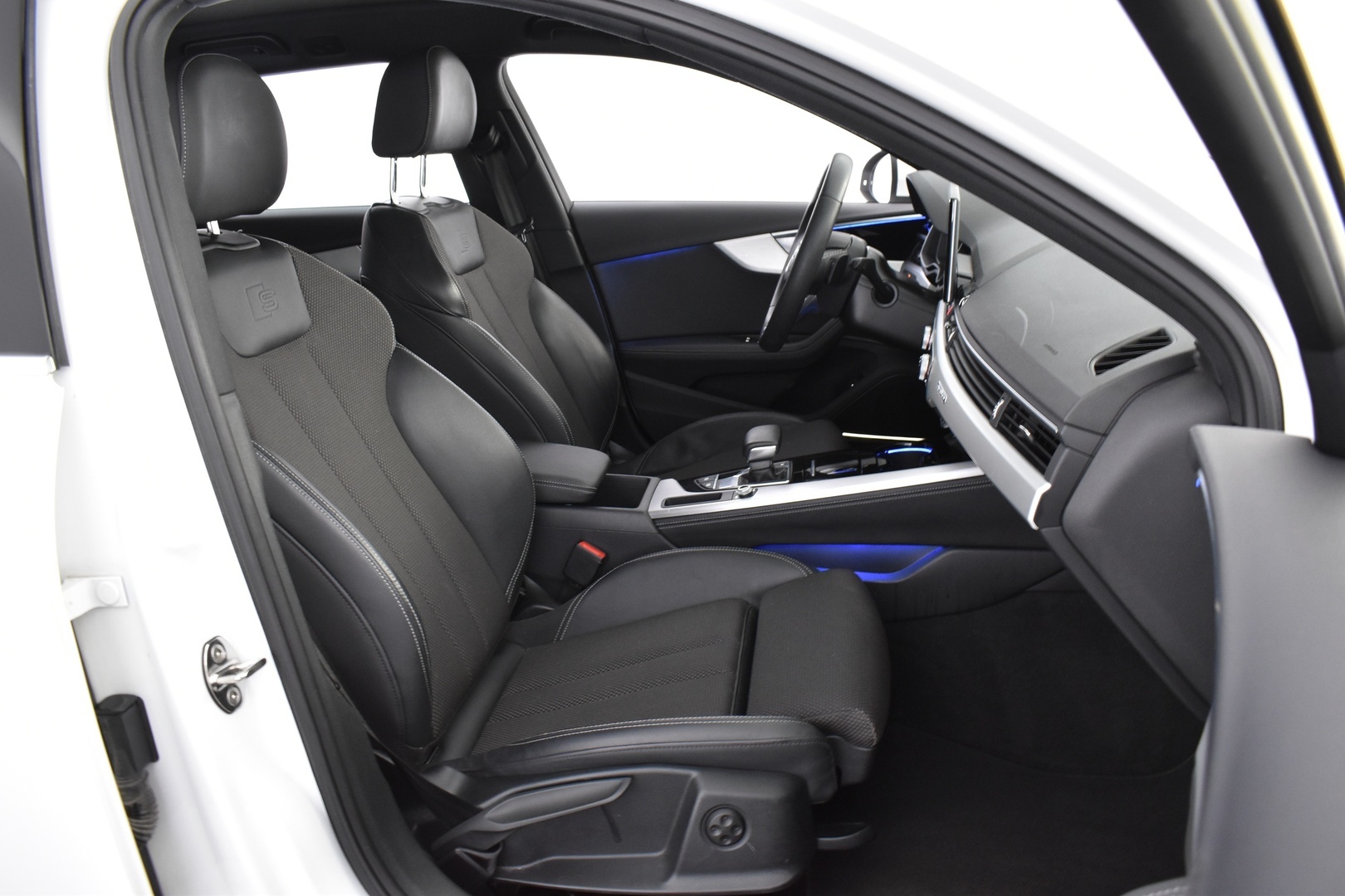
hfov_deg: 67.4
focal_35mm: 27
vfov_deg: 47.9
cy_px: 448
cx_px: 672
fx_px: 1009
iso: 1250
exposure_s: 1/8
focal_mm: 18
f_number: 5.6
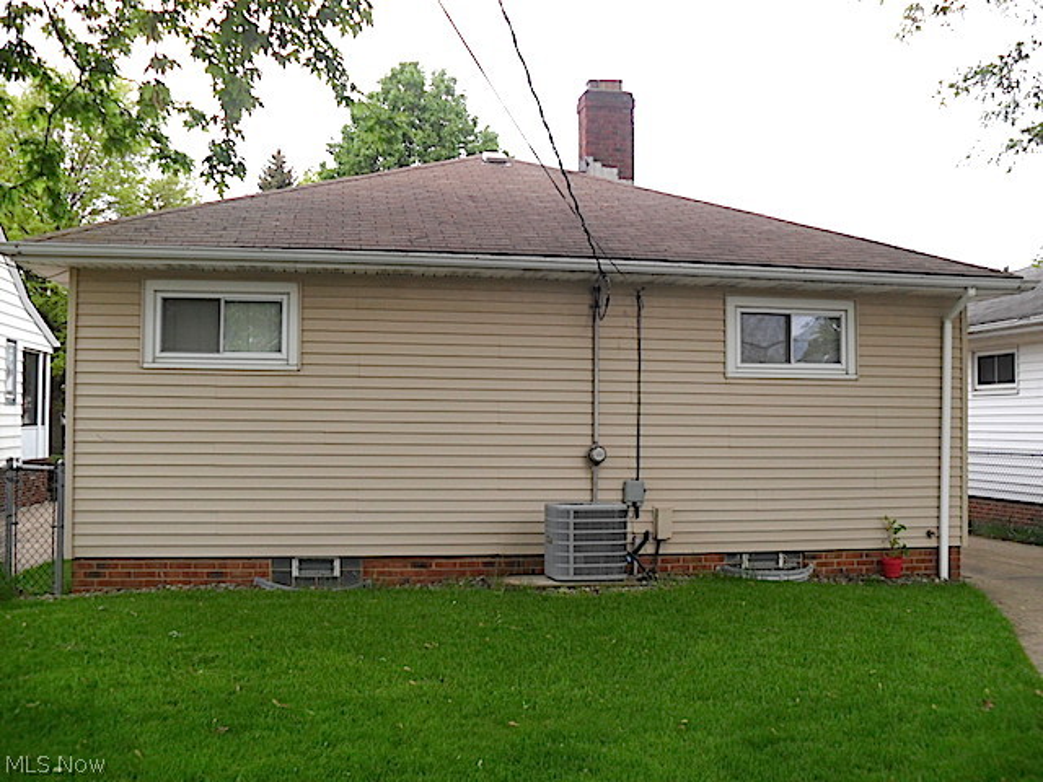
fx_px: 1055
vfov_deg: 40.7
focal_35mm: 35
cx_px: 522
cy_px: 391
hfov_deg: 52.6
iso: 80
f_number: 3
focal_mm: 6.3
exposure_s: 1/180
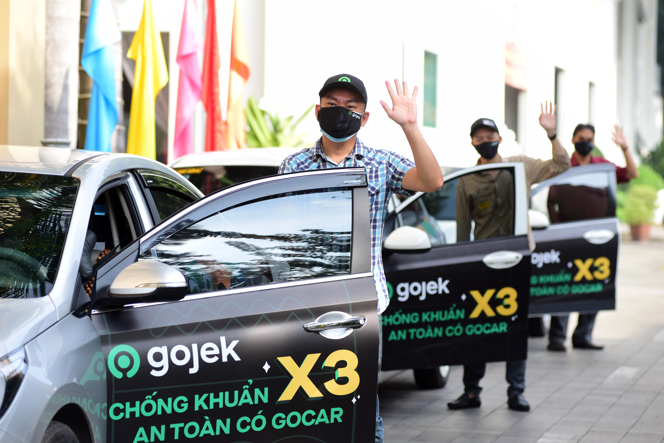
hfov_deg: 17.1
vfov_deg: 11.4
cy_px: 222
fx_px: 2214
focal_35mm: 120
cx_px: 332
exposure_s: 1/1250
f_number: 5
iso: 500
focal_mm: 120
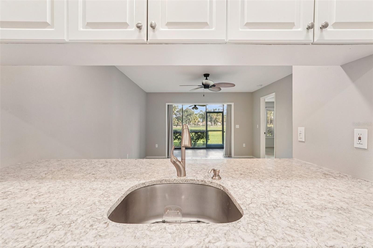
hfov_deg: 96.7
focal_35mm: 16
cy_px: 124
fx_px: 166
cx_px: 186
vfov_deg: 73.7
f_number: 8
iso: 400
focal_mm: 16
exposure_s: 1/25
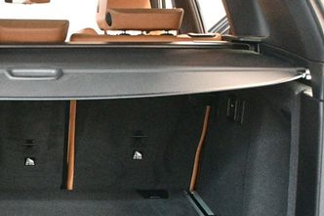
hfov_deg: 25.5
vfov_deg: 17.5
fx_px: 693
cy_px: 190
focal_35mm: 77
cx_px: 31
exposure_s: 1/60
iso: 11400
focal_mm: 27
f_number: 4
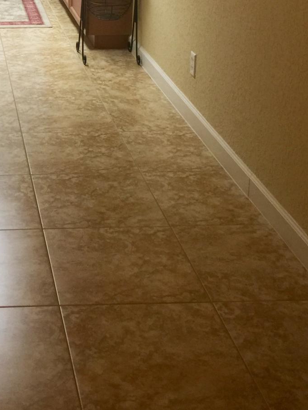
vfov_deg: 28.9
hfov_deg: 22.0
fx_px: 759
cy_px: 33
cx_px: -5
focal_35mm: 64
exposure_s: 1/30
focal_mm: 4.15
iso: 50
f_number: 2.2
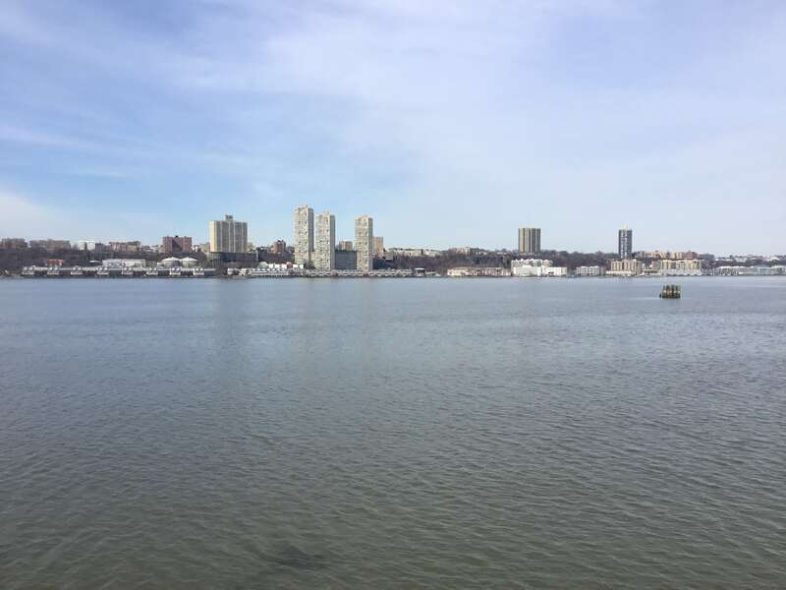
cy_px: 295
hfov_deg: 58.4
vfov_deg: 45.4
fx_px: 704
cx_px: 393
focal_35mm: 31
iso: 25
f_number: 2.4
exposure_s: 1/1894
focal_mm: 3.3
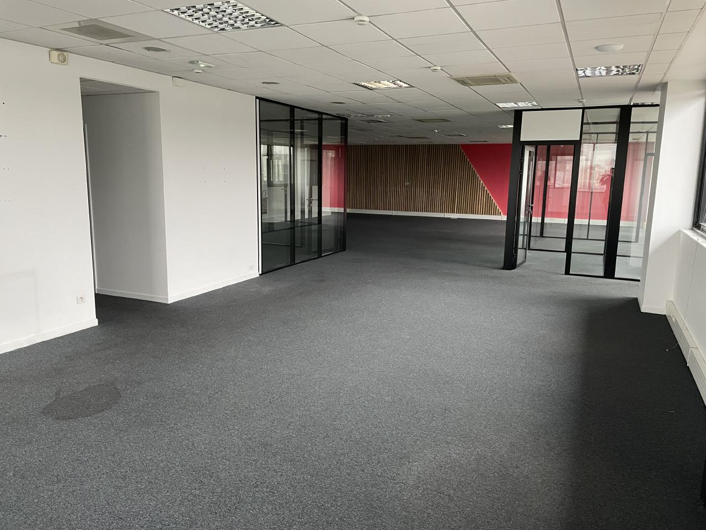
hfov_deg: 67.3
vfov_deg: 53.1
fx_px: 530
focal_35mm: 26
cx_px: 353
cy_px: 265
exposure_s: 1/60
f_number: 1.6
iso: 250
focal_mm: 4.2
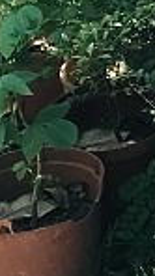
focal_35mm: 165
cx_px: 422
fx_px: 1208
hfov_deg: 6.8
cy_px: -218
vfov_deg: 12.0
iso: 20
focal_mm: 3.99
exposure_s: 1/332
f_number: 1.8
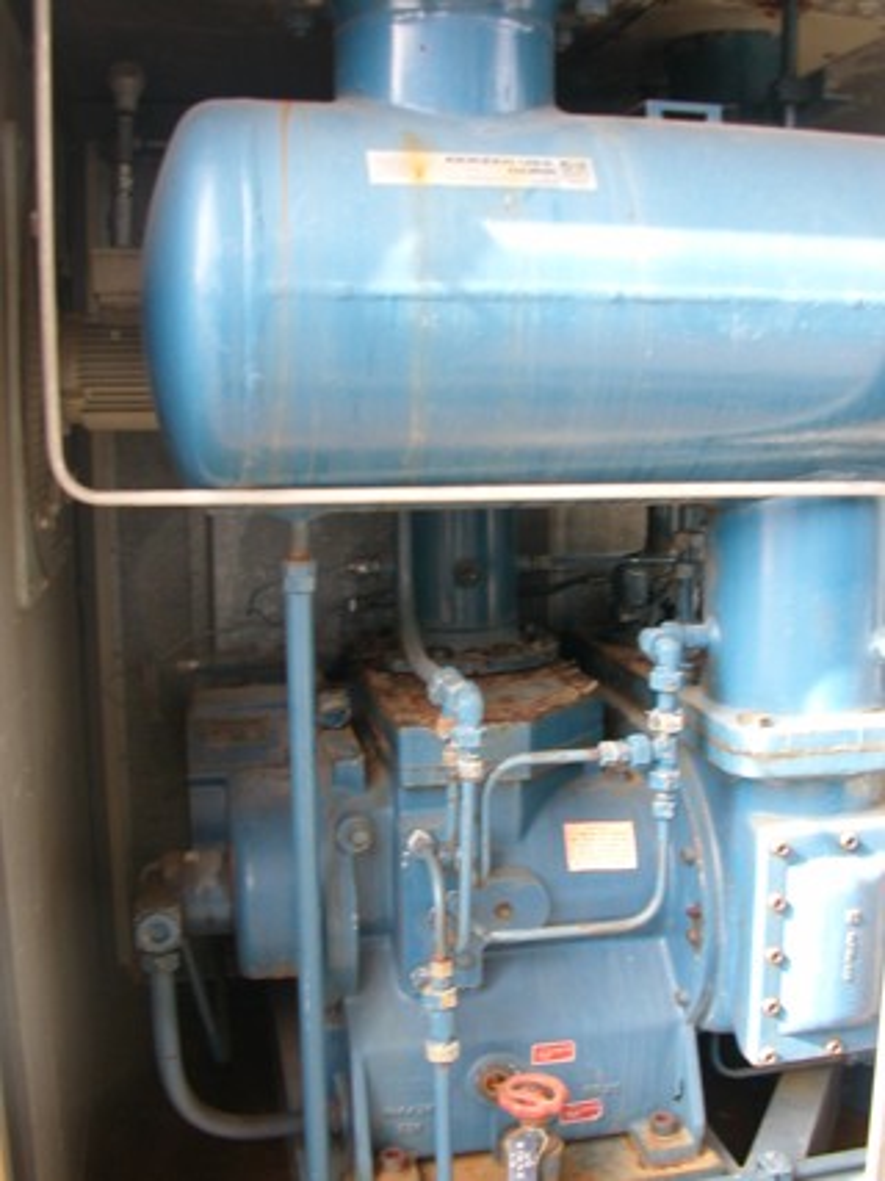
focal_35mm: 37
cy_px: 590
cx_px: 442
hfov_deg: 38.6
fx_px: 1262
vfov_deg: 50.2
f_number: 2.7
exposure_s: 1/66.8
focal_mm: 5.6
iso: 100
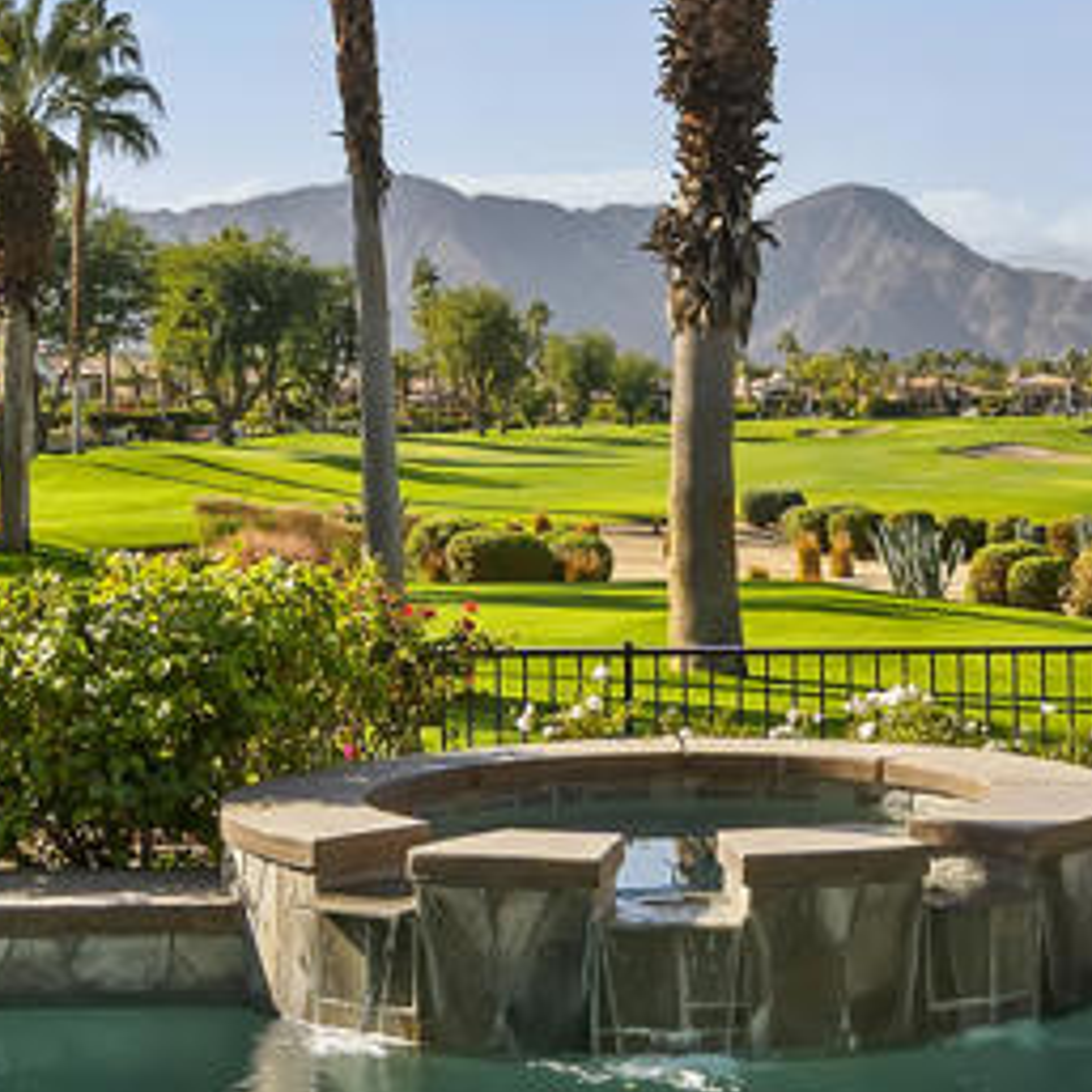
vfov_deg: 24.2
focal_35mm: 71
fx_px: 2534
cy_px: 334
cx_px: 718
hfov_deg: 24.2
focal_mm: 14
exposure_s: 1/125
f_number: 8
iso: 100
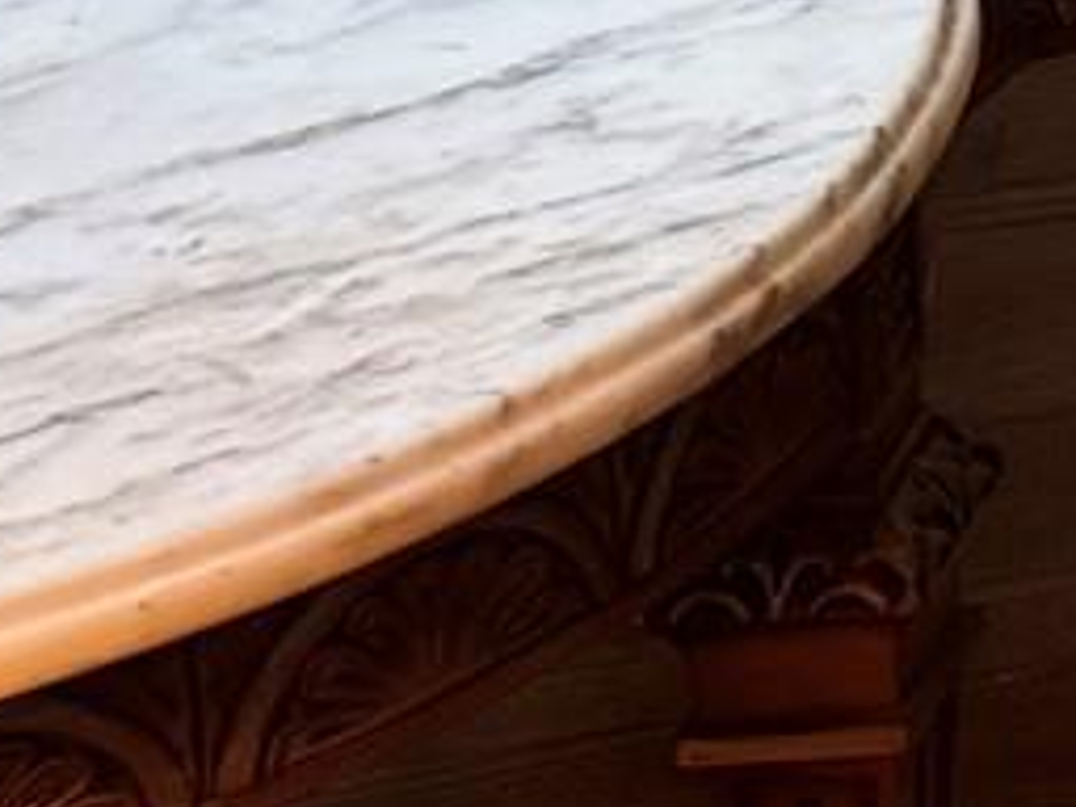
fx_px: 5968
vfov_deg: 6.7
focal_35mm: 192
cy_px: -1891
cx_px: 3905
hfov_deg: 7.8
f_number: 1.78
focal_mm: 6.76
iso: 200
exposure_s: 1/60
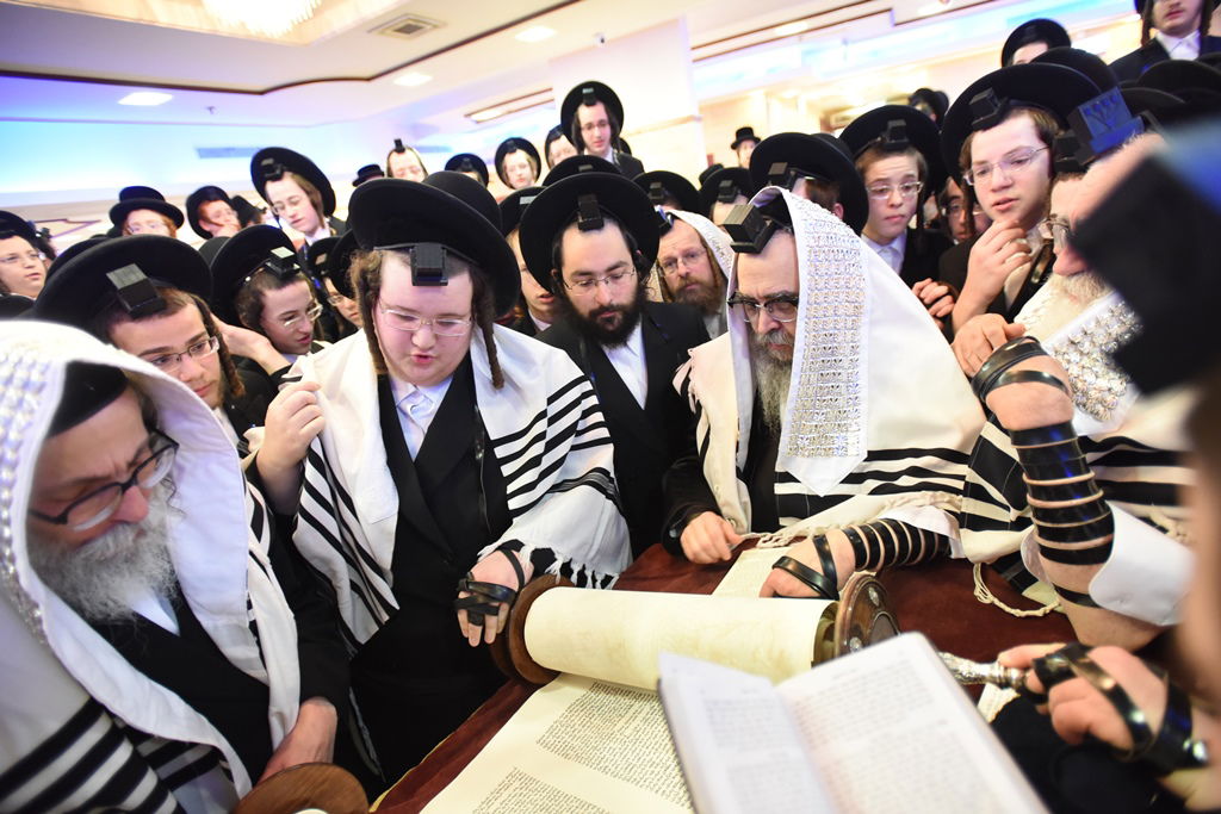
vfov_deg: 70.5
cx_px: 610
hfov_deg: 93.3
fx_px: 577
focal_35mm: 17
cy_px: 407
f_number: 2.8
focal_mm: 17
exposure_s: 1/125
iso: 3200
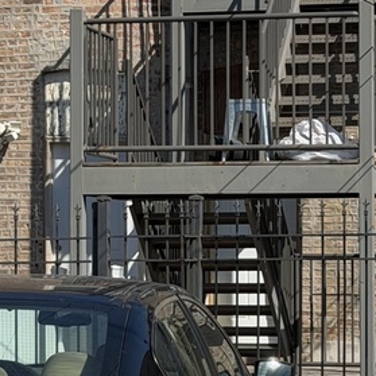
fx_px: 2015
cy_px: 206
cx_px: 135
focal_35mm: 164
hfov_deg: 10.7
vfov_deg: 10.7
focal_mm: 6.76
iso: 64
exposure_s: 1/5587
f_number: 1.78
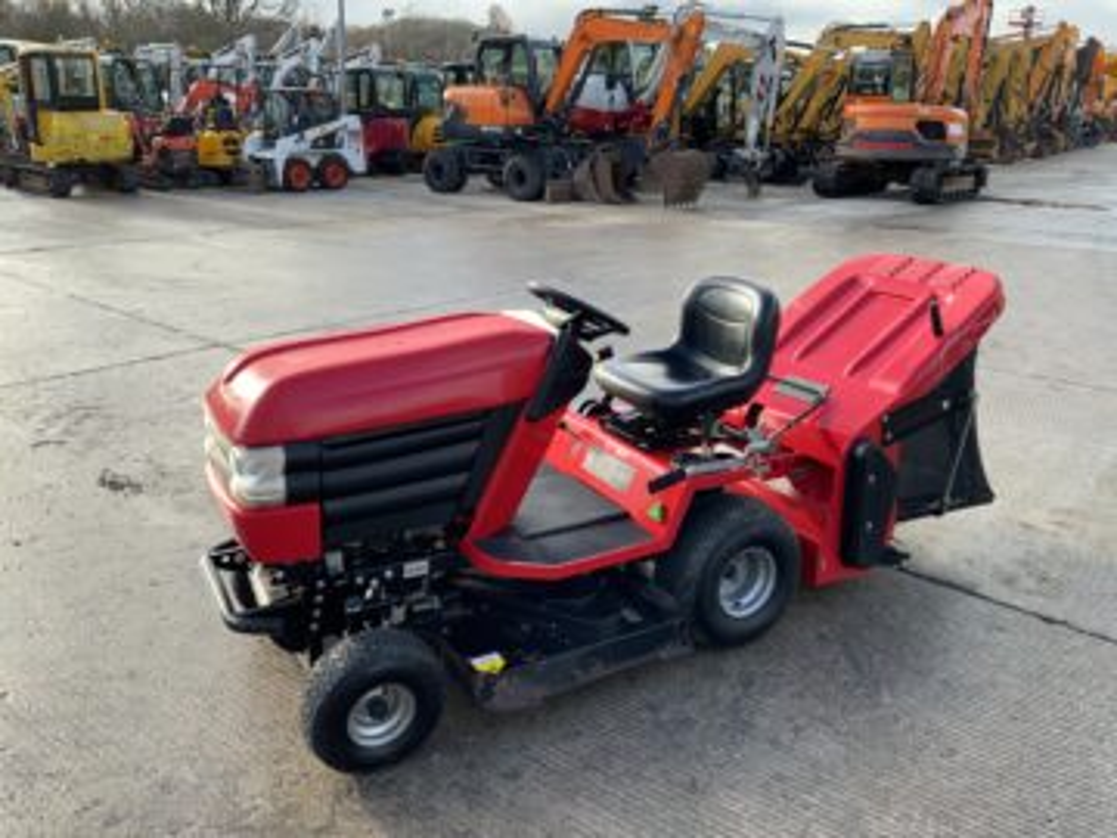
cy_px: 419
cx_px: 558
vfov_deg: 48.2
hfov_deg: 61.7
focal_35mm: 29
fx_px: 936
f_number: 1.8
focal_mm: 3
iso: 16
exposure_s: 1/318
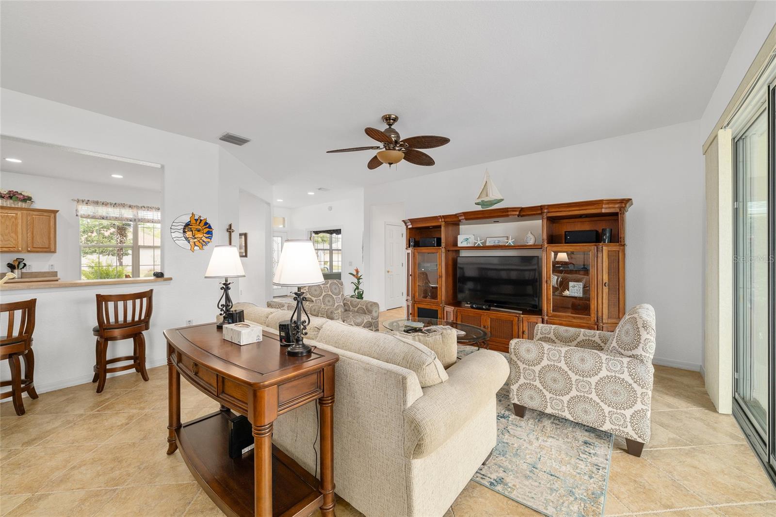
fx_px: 302
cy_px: 258
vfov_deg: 81.2
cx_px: 388
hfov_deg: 104.3
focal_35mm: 14
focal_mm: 14
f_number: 8
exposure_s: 1/15
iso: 400
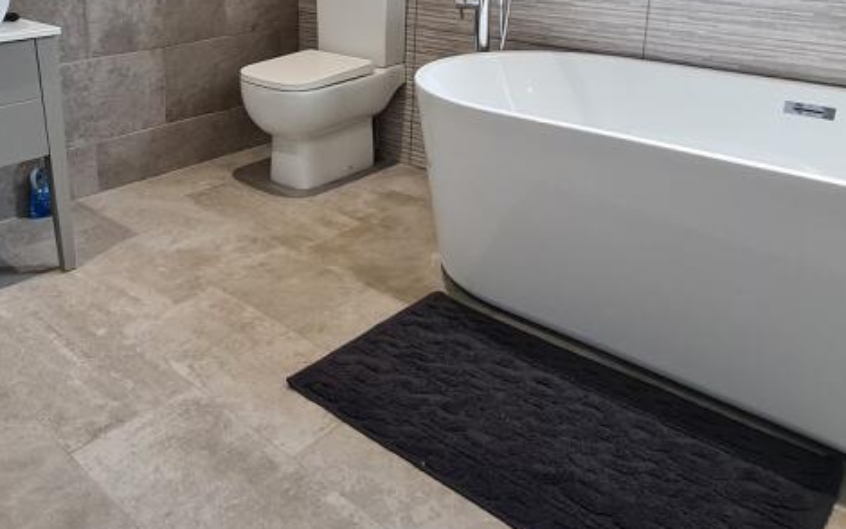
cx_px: 281
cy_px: 94
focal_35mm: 30
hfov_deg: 61.3
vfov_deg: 39.9
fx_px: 692
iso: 160
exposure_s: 1/50
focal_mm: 2.2
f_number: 2.2
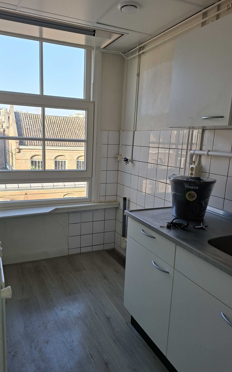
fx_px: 253
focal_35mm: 25
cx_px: 94
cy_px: 185
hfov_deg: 49.0
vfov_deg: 72.5
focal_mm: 5.54
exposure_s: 1/253
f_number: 1.8
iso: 50
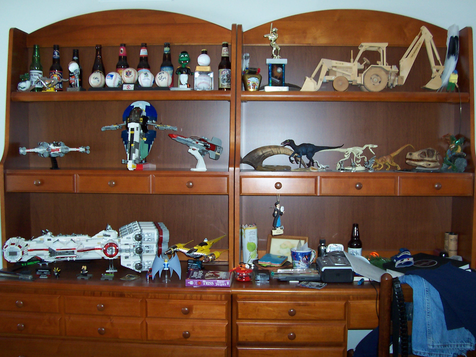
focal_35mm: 37
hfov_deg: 50.1
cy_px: 178
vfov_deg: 38.7
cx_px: 238
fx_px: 509
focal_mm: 5.6
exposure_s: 1/60
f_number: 2.8
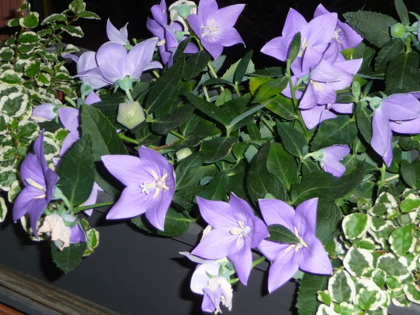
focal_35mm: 105
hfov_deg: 18.7
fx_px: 1274
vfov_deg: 14.1
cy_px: 158
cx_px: 210
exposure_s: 1/40
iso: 100
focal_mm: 13.1
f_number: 4.6
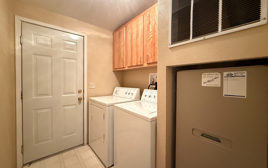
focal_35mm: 15
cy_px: 82
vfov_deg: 74.8
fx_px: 110
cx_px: 134
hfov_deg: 101.5
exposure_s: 1/30
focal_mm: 2.22
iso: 1250
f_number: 2.2
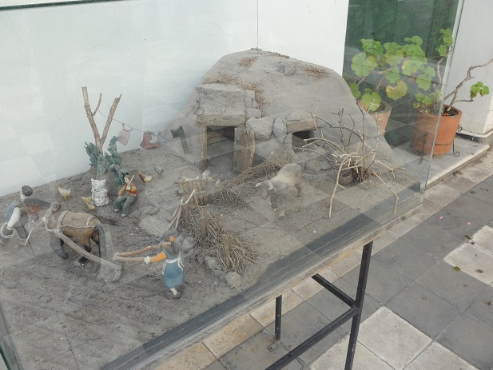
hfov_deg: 63.4
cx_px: 251
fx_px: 399
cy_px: 183
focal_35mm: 28
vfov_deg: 49.8
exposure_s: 1/180
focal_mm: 4.9
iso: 80
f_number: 3.5
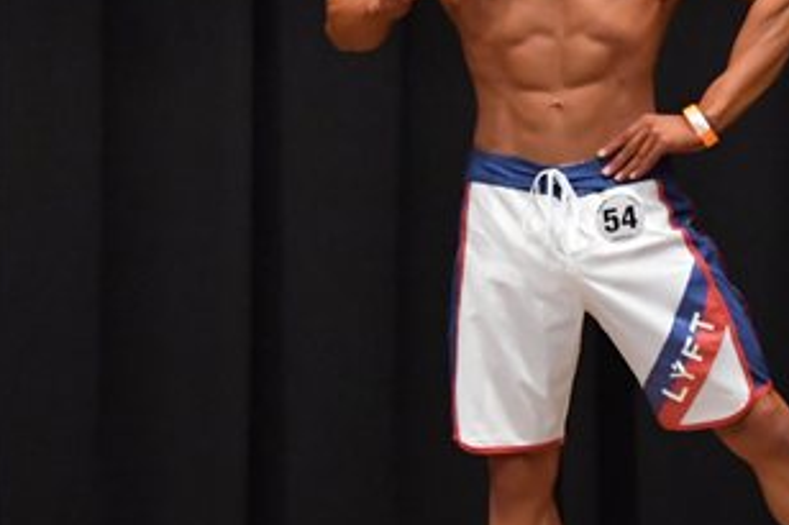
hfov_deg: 3.4
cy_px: 215
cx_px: 552
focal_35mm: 603
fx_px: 13208
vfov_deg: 2.3
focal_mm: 160
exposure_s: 1/400
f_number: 5.6
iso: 6400
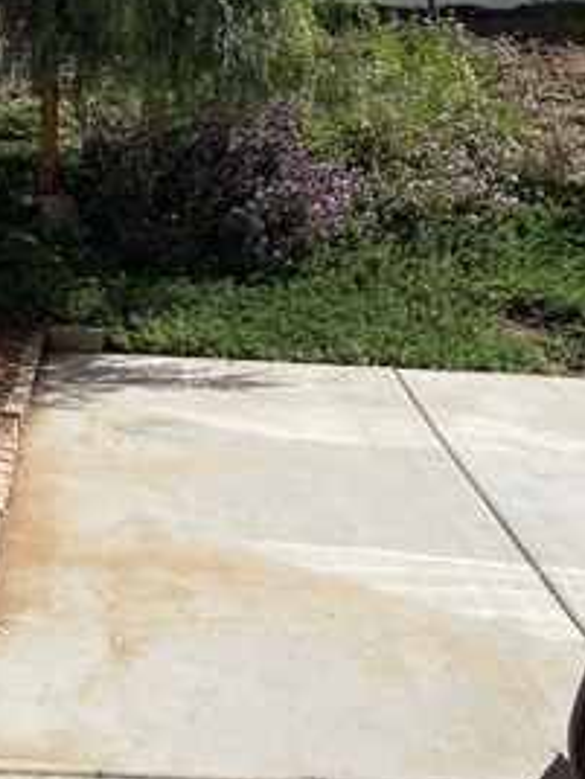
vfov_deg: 30.7
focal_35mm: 62
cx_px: 32
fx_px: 1397
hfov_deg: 22.9
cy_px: 195
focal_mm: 4.2
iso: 32
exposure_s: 1/6135
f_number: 1.6
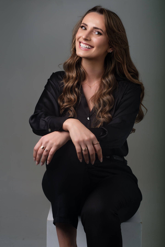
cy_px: 124
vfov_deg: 27.0
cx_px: 82
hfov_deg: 18.2
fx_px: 516
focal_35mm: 75
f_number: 5.6
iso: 160
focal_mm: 50
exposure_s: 1/60
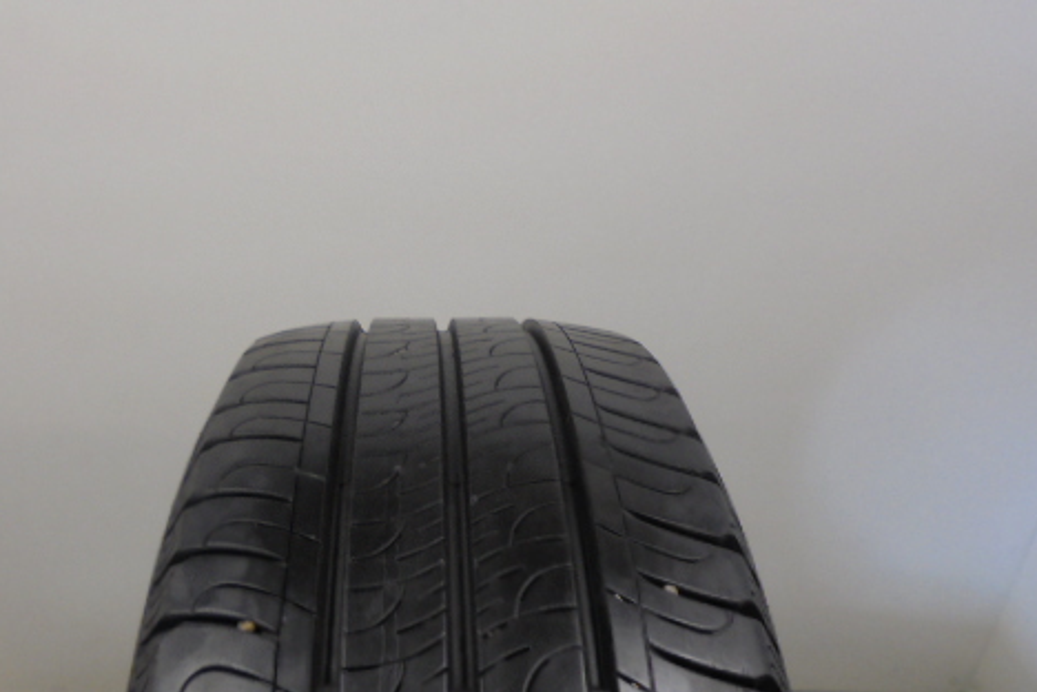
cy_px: 355
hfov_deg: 51.3
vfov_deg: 35.9
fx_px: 1066
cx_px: 388
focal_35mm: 37
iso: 100
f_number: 3.5
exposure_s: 1/30
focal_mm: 4.6
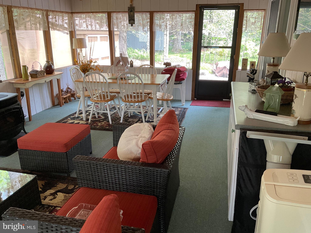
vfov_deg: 48.2
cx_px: 156
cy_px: 116
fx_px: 261
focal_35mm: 29
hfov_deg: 61.7
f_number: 1.8
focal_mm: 3
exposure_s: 1/60
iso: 80
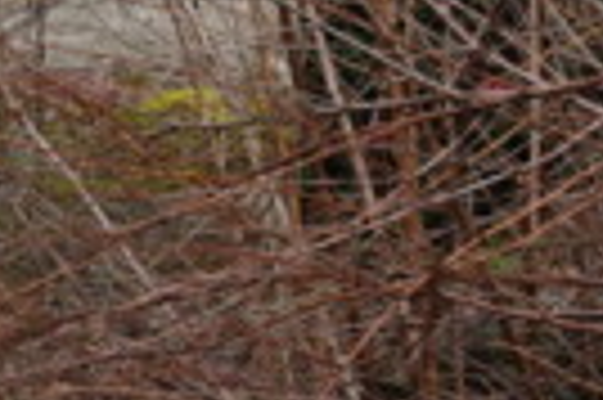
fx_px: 3764
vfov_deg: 6.1
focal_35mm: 225
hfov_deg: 8.9
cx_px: -369
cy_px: 220
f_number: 6.7
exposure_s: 1/125
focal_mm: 45
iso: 100
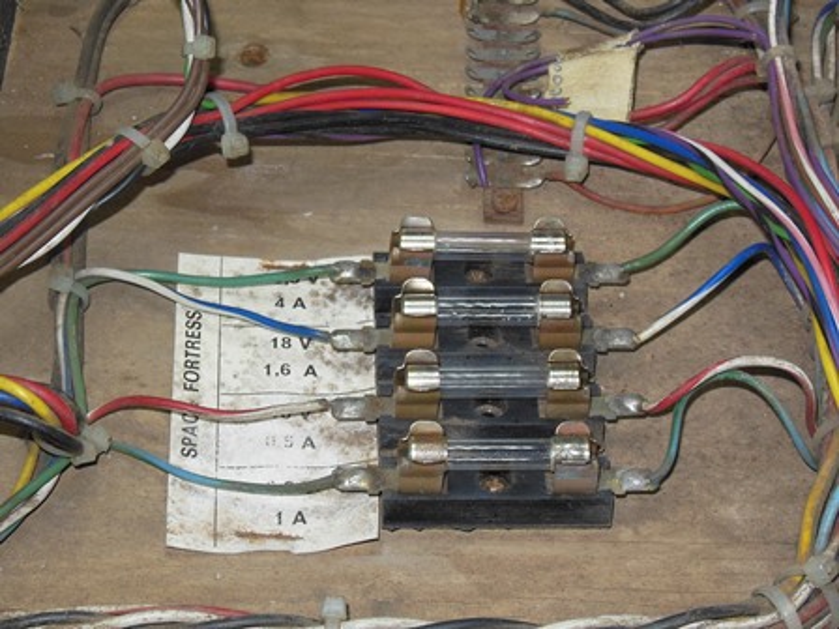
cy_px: 314
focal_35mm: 57
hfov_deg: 33.8
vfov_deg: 25.7
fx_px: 1382
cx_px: 420
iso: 125
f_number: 4.1
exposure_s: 1/60
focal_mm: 10.2
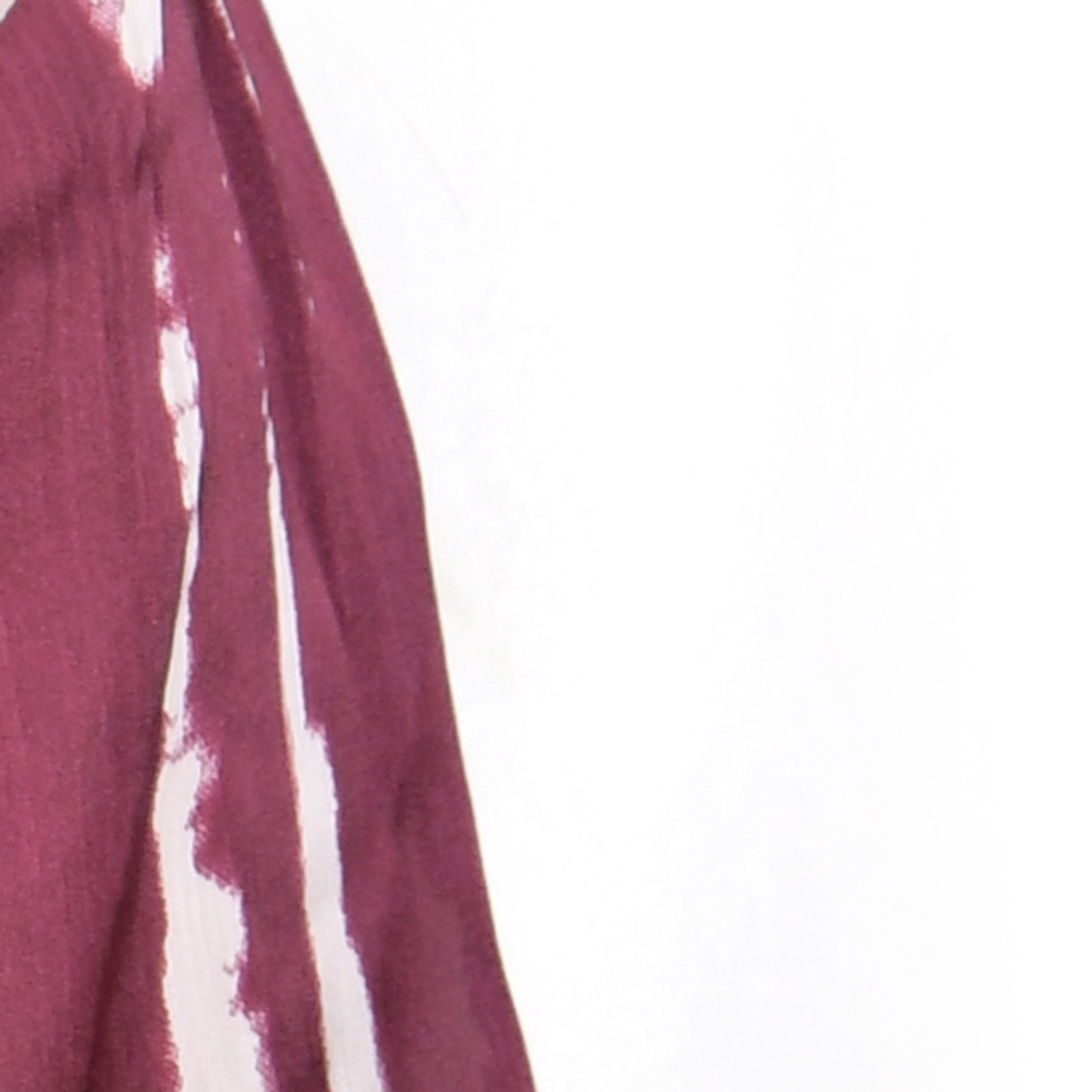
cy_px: -1411
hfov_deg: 2.2
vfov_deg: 2.2
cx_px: -2207
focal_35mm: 783
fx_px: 27946
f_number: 7.1
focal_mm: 80
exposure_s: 1/125
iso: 320
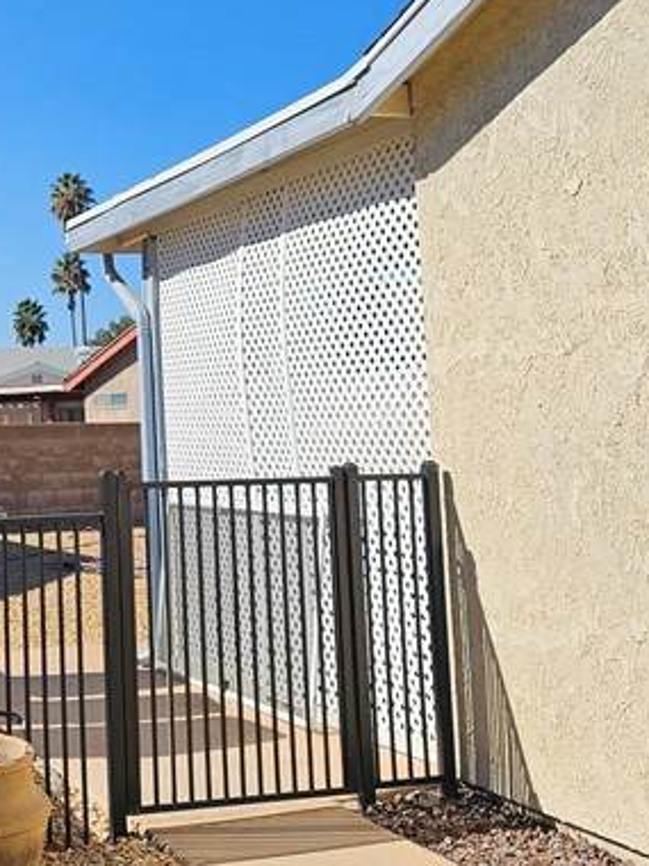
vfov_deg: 30.8
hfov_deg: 22.9
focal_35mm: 62
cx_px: 43
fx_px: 1550
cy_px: 246
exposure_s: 1/1186
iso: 10
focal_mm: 6.3
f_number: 1.7
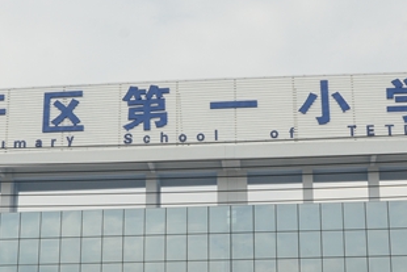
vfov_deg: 15.8
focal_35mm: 85
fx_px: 961
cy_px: 260
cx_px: 186
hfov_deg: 23.9
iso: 320
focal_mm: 22
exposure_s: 1/400
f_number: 10
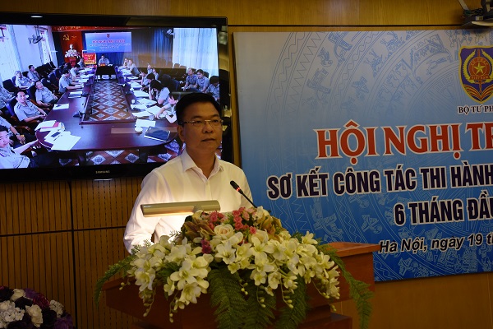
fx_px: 555
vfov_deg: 33.0
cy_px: 164
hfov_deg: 47.9
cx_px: 246
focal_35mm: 40
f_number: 5.6
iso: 400
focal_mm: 27
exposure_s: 1/25
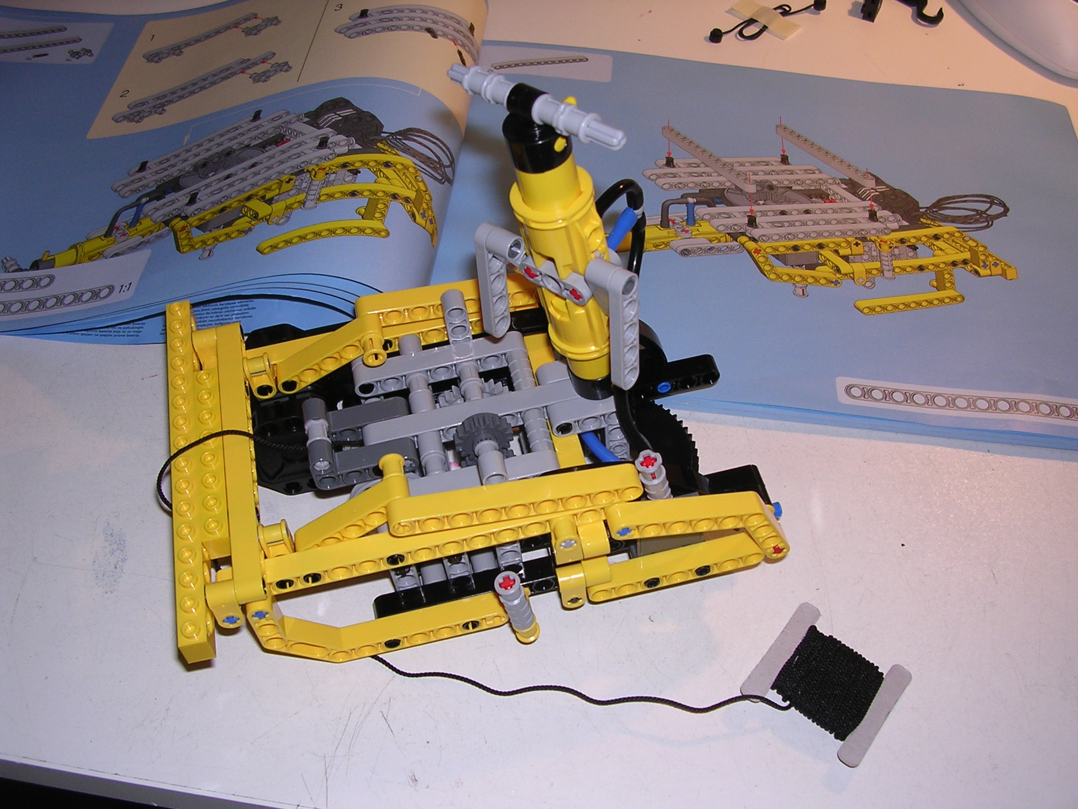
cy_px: 404
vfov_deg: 37.7
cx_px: 539
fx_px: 1183
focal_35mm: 38
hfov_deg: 49.0
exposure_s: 1/60.1
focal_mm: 5.8
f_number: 2.8
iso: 100
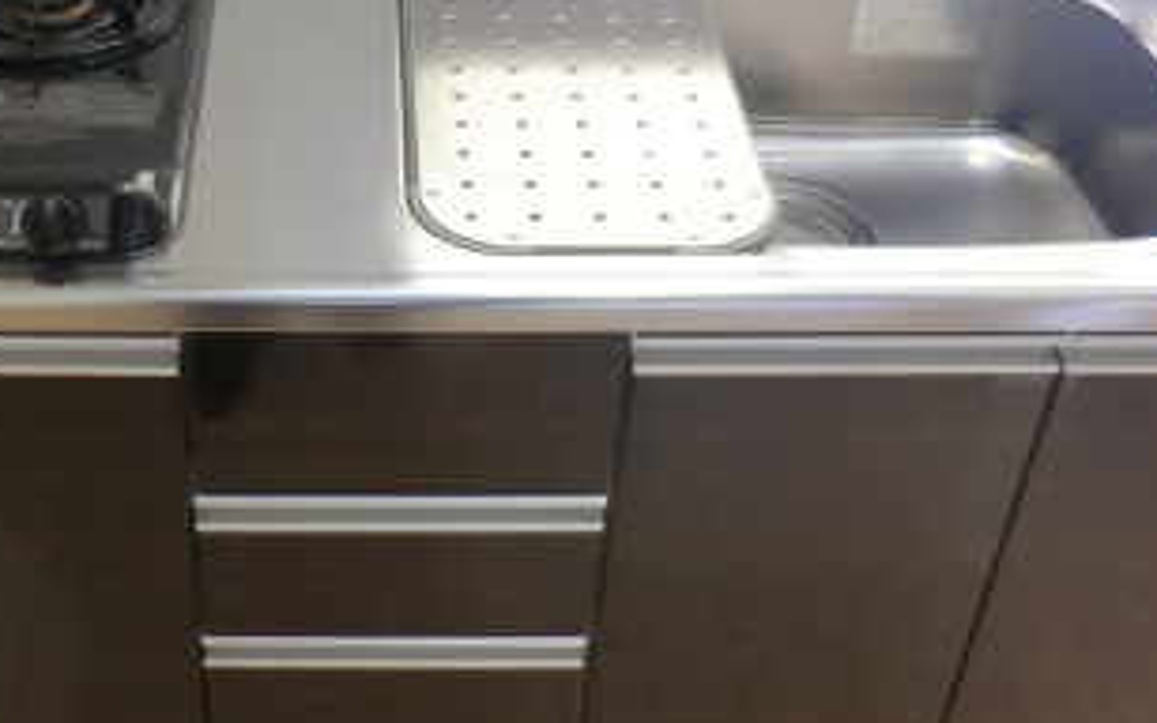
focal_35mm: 53
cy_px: 290
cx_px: 366
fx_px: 1672
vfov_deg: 24.4
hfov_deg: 37.7
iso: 200
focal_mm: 4.3
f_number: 3.2
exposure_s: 1/60
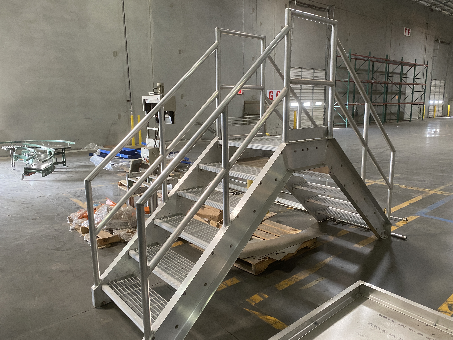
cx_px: 226
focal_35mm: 26
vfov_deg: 53.1
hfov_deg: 67.3
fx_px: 340
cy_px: 170
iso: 250
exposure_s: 1/60
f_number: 1.8
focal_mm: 4.25
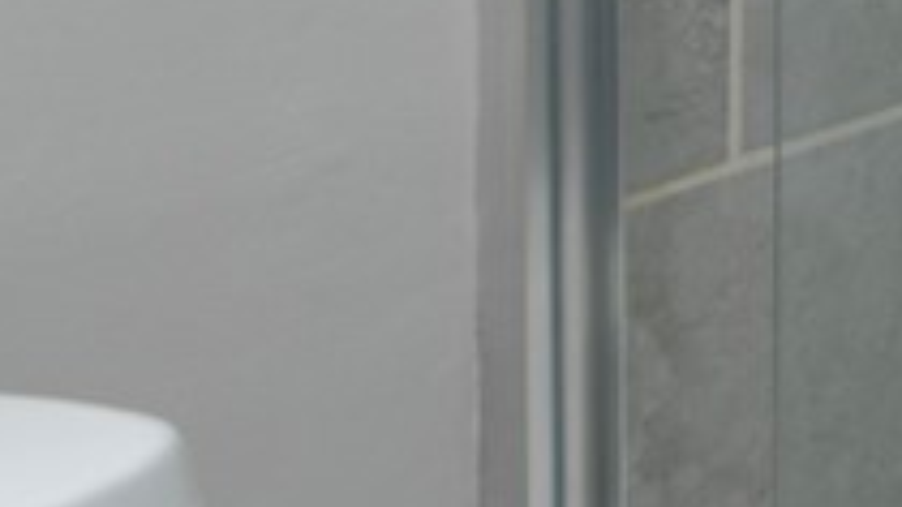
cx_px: 2085
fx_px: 1817
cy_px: -432
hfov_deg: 15.9
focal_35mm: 76
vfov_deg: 14.0
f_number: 9
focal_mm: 14
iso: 200
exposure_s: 1/60
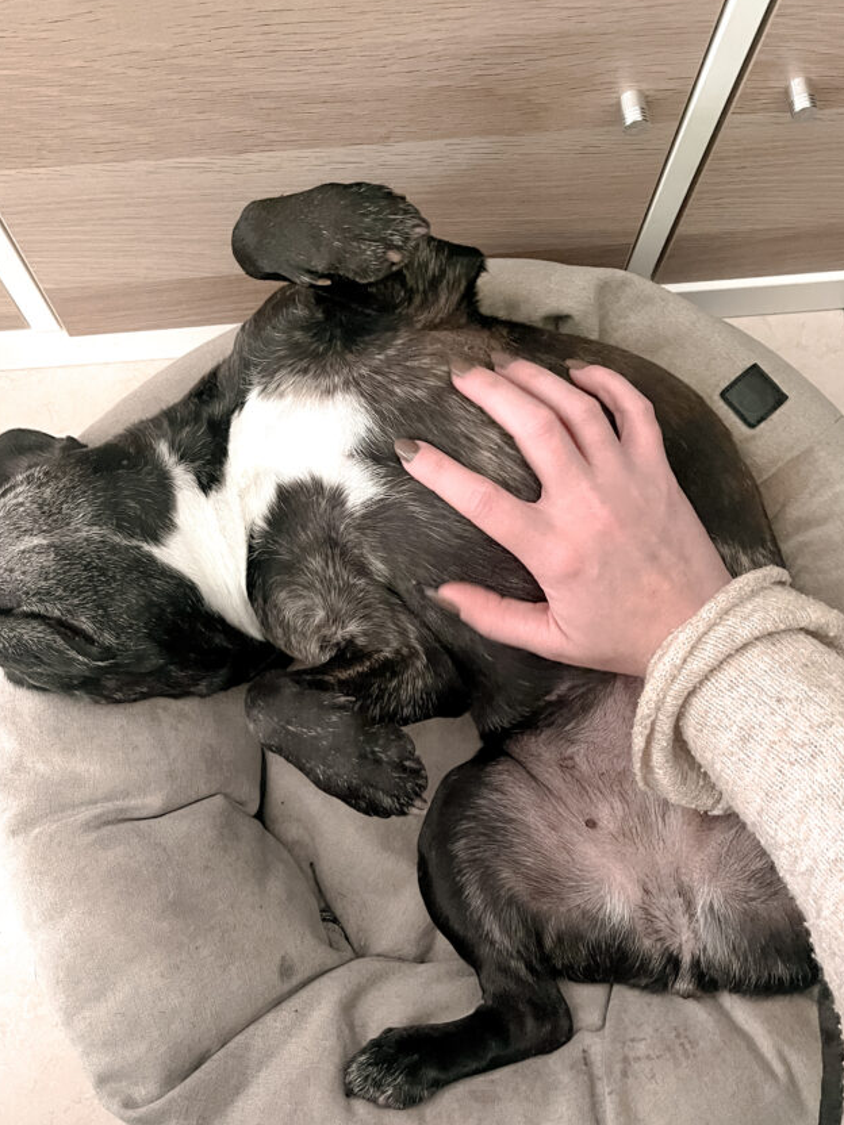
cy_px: 607
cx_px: 417
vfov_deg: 56.7
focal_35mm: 32
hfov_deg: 44.2
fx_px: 1040
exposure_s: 1/35
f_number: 1.6
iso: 640
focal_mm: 5.1
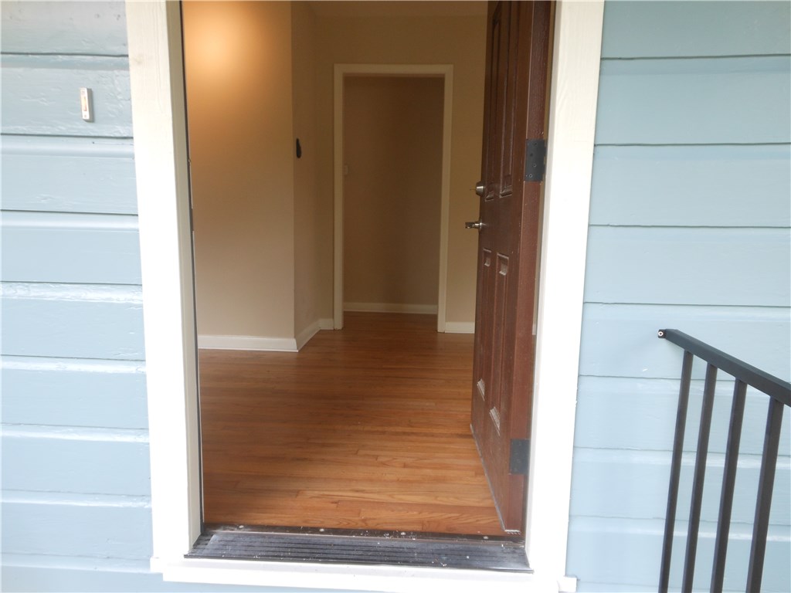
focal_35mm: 25
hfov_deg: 69.4
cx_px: 396
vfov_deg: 54.9
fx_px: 571
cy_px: 296
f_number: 3.2
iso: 80
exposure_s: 1/40
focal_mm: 4.5
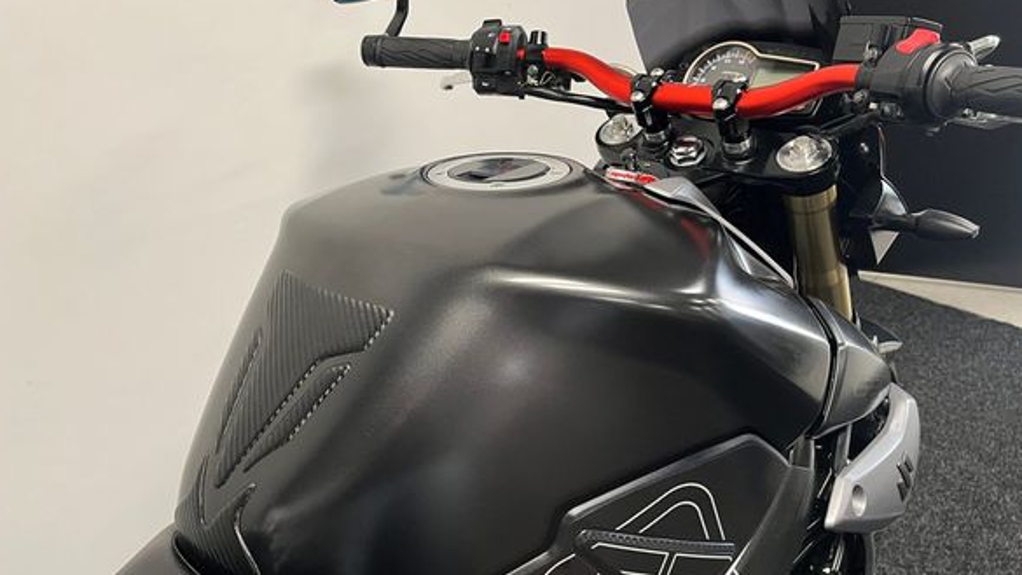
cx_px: 486
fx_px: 840
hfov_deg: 62.6
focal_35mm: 31
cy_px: 325
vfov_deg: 37.7
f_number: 1.6
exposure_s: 1/60
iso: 160
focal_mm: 5.1
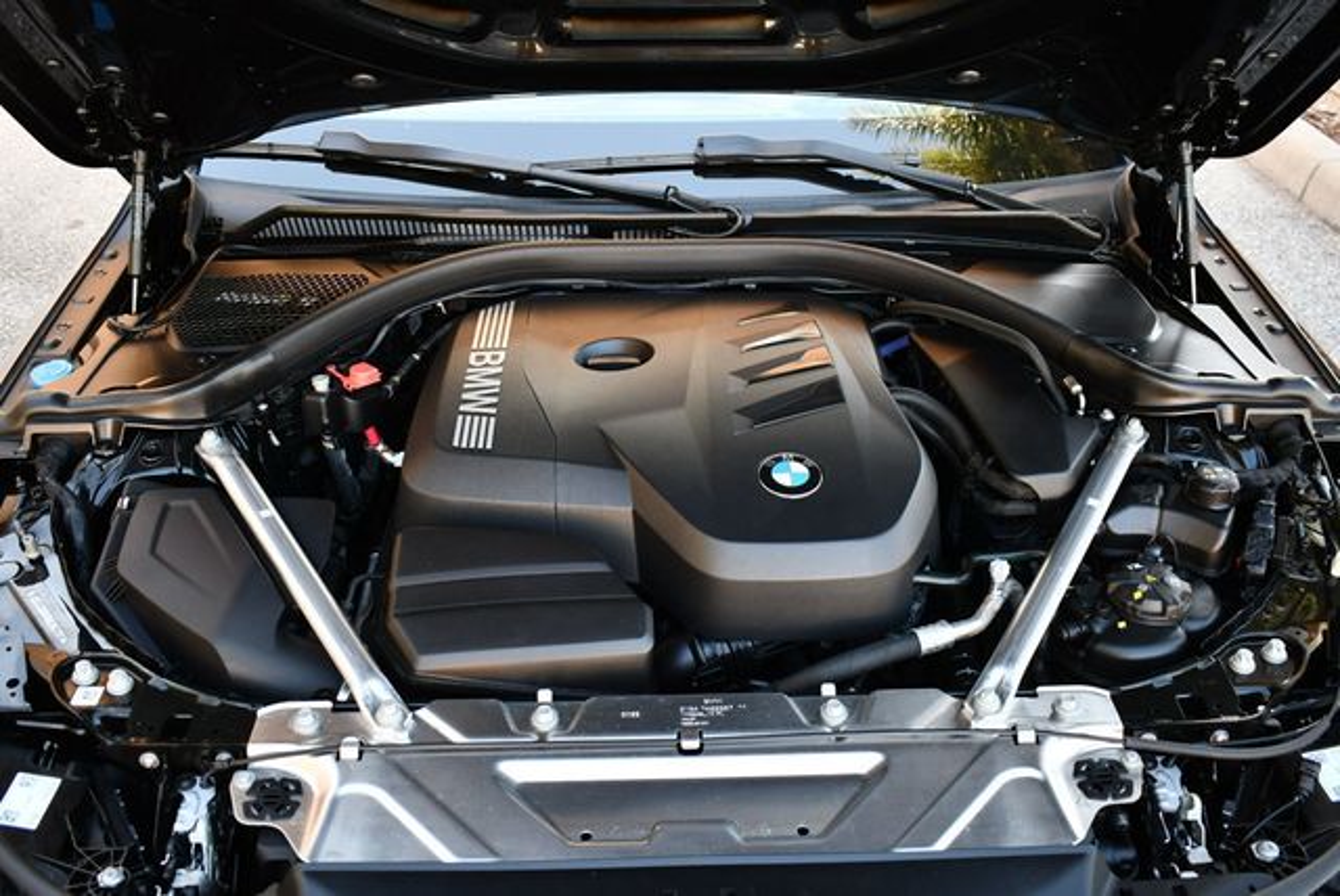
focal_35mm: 36
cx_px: 670
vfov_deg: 36.9
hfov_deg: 53.1
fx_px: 1341
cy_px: 448
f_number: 3.5
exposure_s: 1/250
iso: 640
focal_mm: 18
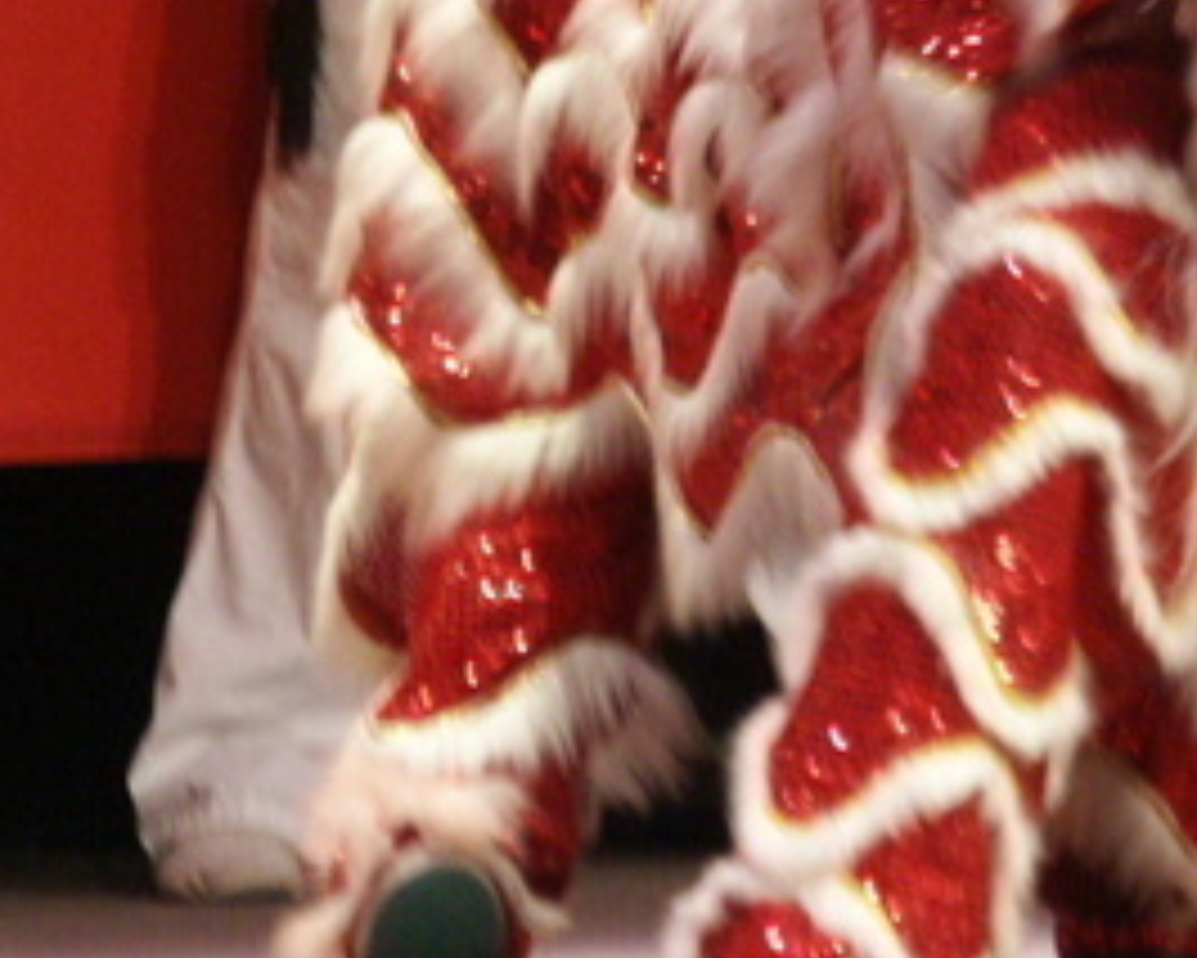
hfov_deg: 3.3
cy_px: 27
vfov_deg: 2.6
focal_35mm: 587
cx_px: 1138
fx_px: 20803
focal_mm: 50.69
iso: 200
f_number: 3.5
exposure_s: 1/30
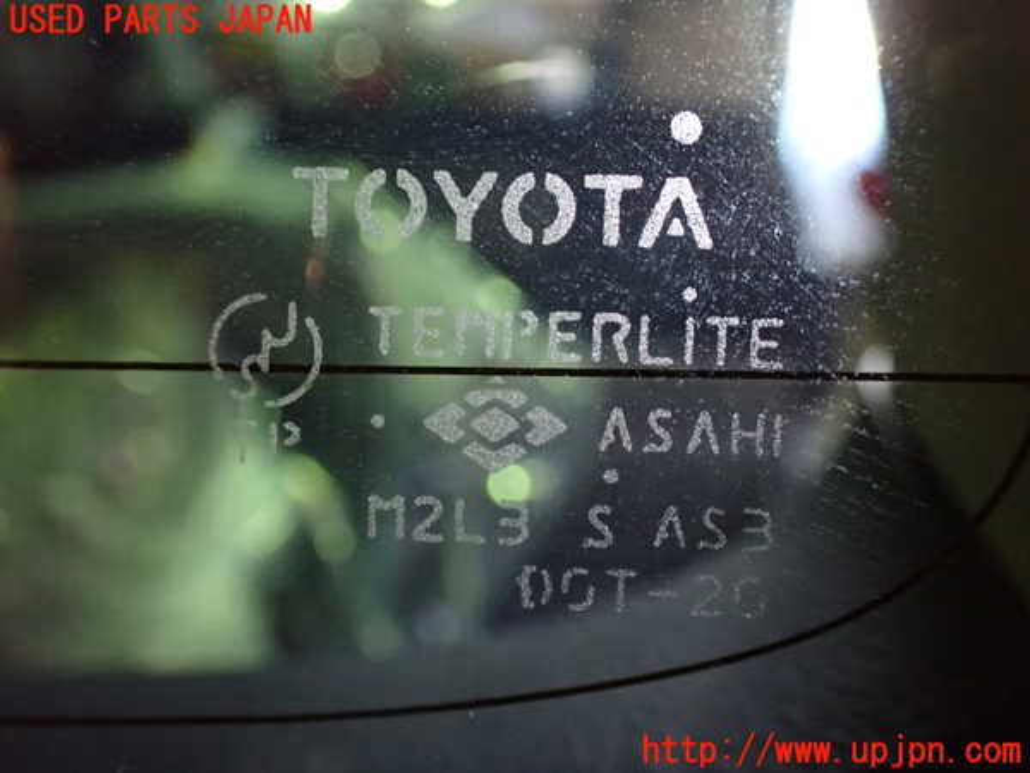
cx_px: 515
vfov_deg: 46.8
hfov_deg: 60.0
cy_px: 386
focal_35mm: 30
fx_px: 893
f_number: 2.3
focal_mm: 5.4
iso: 1250
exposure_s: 1/30
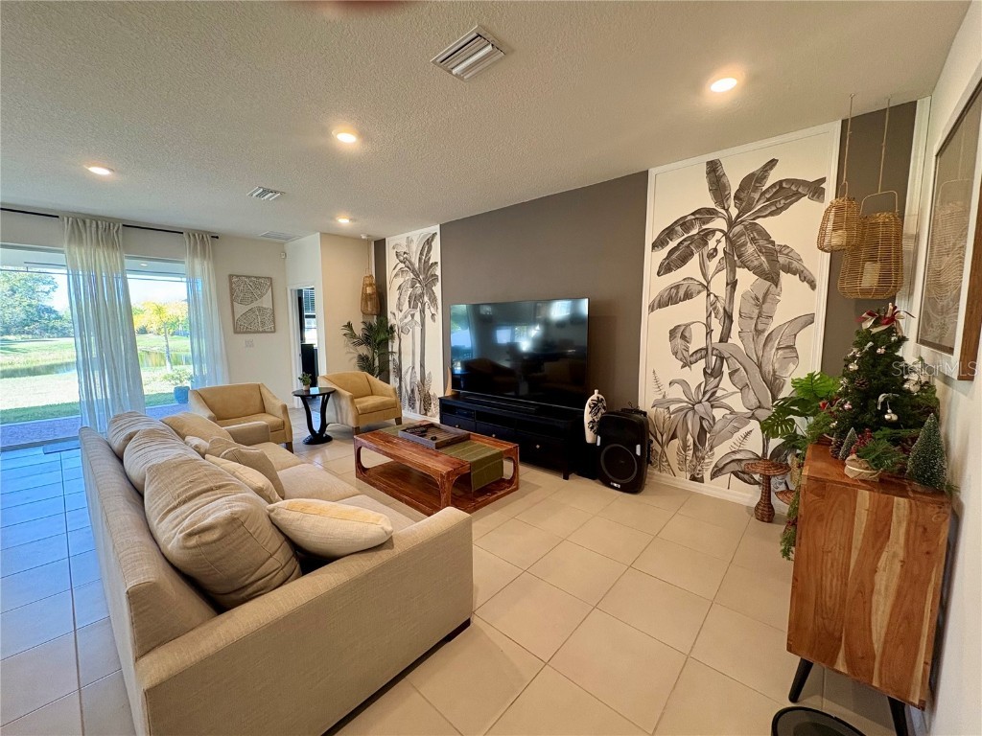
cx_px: 491
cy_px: 368
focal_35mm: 14
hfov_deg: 102.1
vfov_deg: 85.7
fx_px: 397
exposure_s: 1/60
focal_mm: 2.22
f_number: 2.2
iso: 200
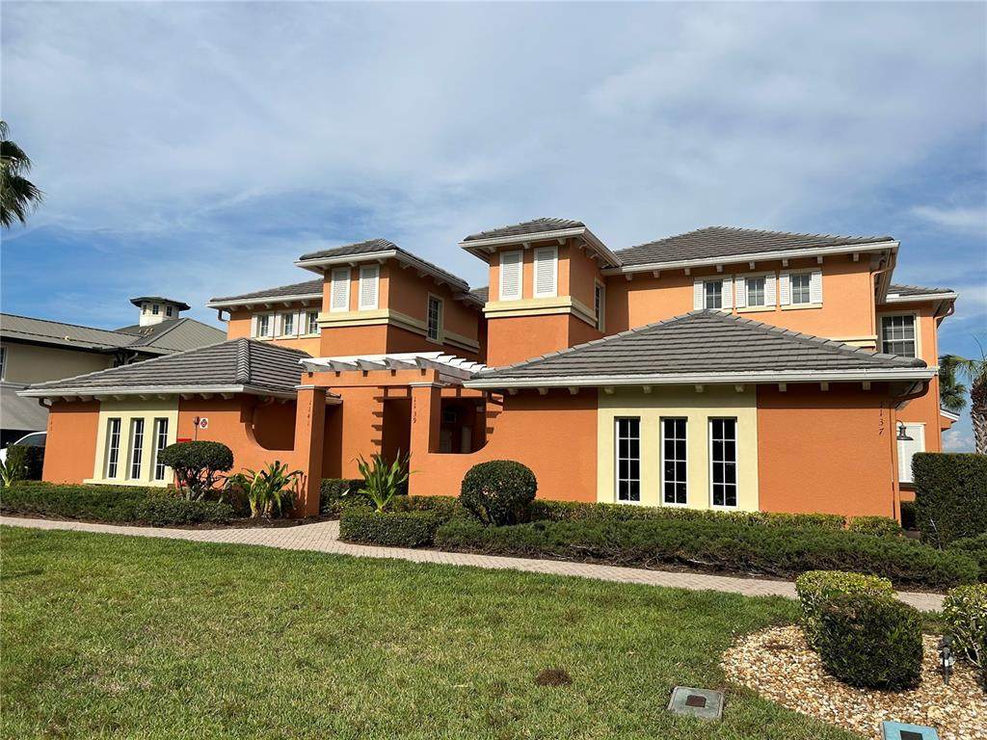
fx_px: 741
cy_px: 370
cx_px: 494
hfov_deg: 67.3
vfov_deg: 53.1
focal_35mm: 26
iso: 50
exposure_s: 1/6579
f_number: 1.5
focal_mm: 5.7
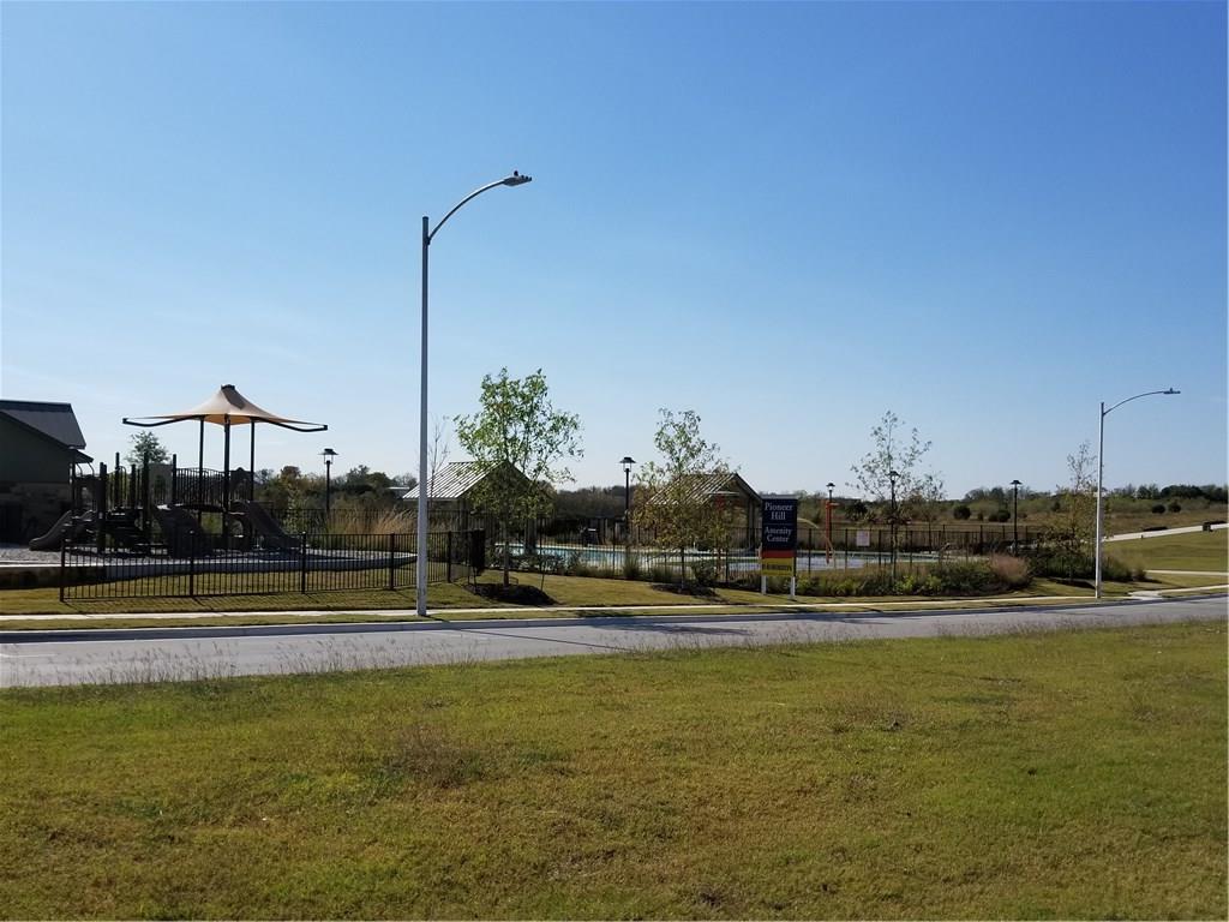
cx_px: 614
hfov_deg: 67.3
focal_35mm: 26
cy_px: 461
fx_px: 923
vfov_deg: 53.1
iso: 50
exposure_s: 1/4950
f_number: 1.7
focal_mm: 4.25
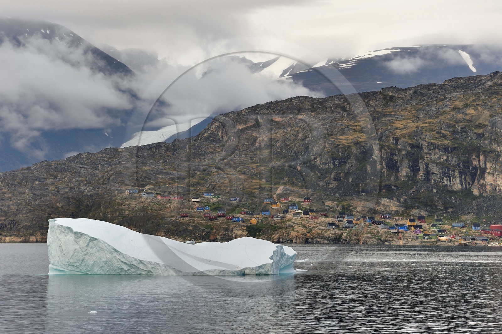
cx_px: 251
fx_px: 2787
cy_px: 167
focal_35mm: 200
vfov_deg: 6.9
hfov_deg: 10.3
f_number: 6.3
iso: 200
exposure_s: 1/250
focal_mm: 200
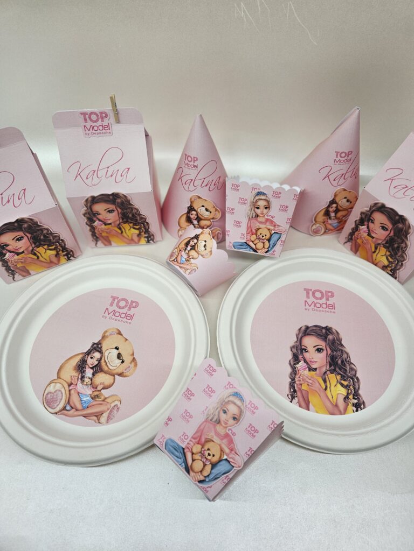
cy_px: 276
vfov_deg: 73.9
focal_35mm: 23
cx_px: 207
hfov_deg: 58.9
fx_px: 367
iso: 80
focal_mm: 5.4
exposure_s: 1/100
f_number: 1.8
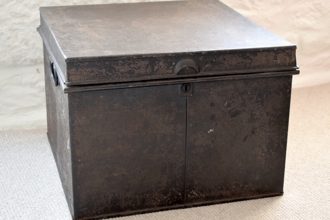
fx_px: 670
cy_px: 109
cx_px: 169
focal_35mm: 73
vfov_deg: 18.7
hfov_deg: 27.7
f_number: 4.8
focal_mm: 38
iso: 800
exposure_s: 1/10
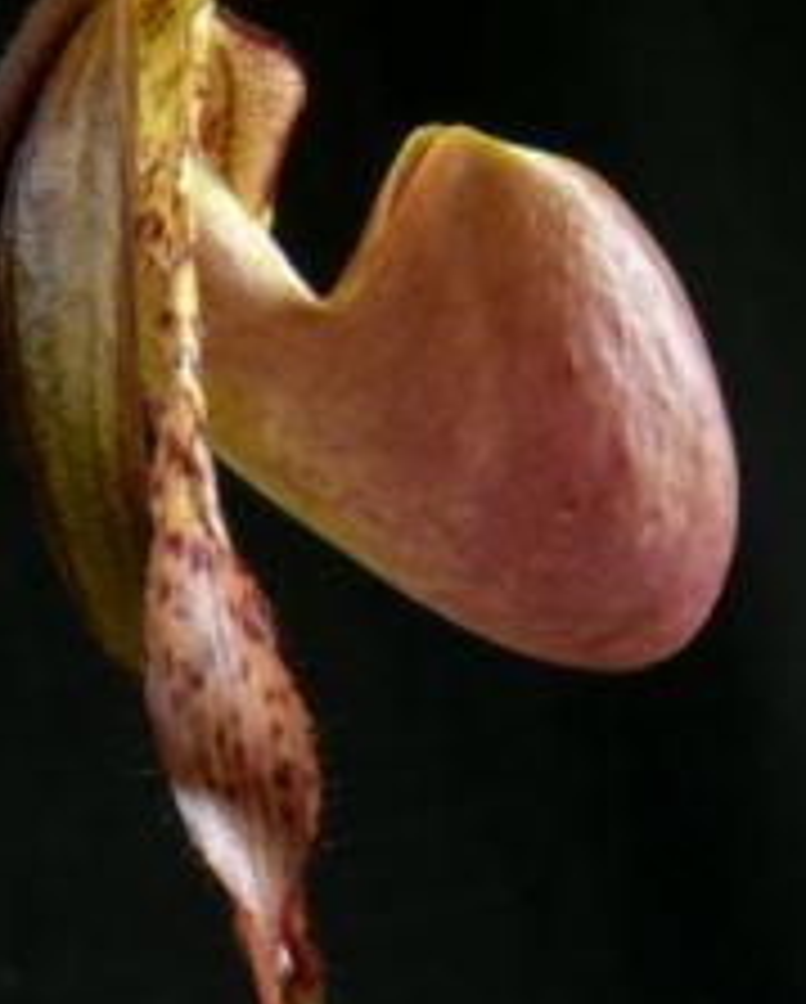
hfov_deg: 6.8
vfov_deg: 8.4
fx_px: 6666
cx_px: -412
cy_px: 1490
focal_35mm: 224
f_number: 22
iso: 200
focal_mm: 52
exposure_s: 1/2.5
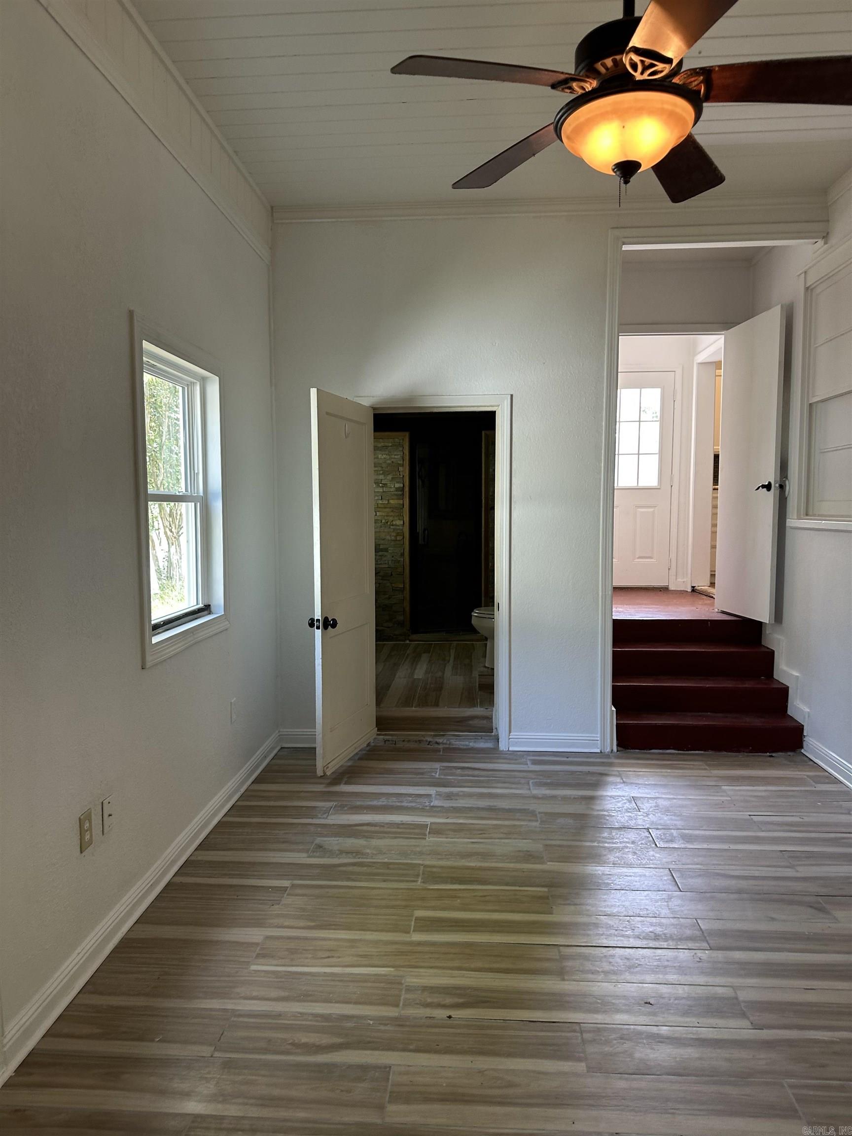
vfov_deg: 71.6
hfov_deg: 56.8
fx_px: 788
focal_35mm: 24
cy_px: 568
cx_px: 426
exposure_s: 1/60
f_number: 1.78
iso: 125
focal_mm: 6.86
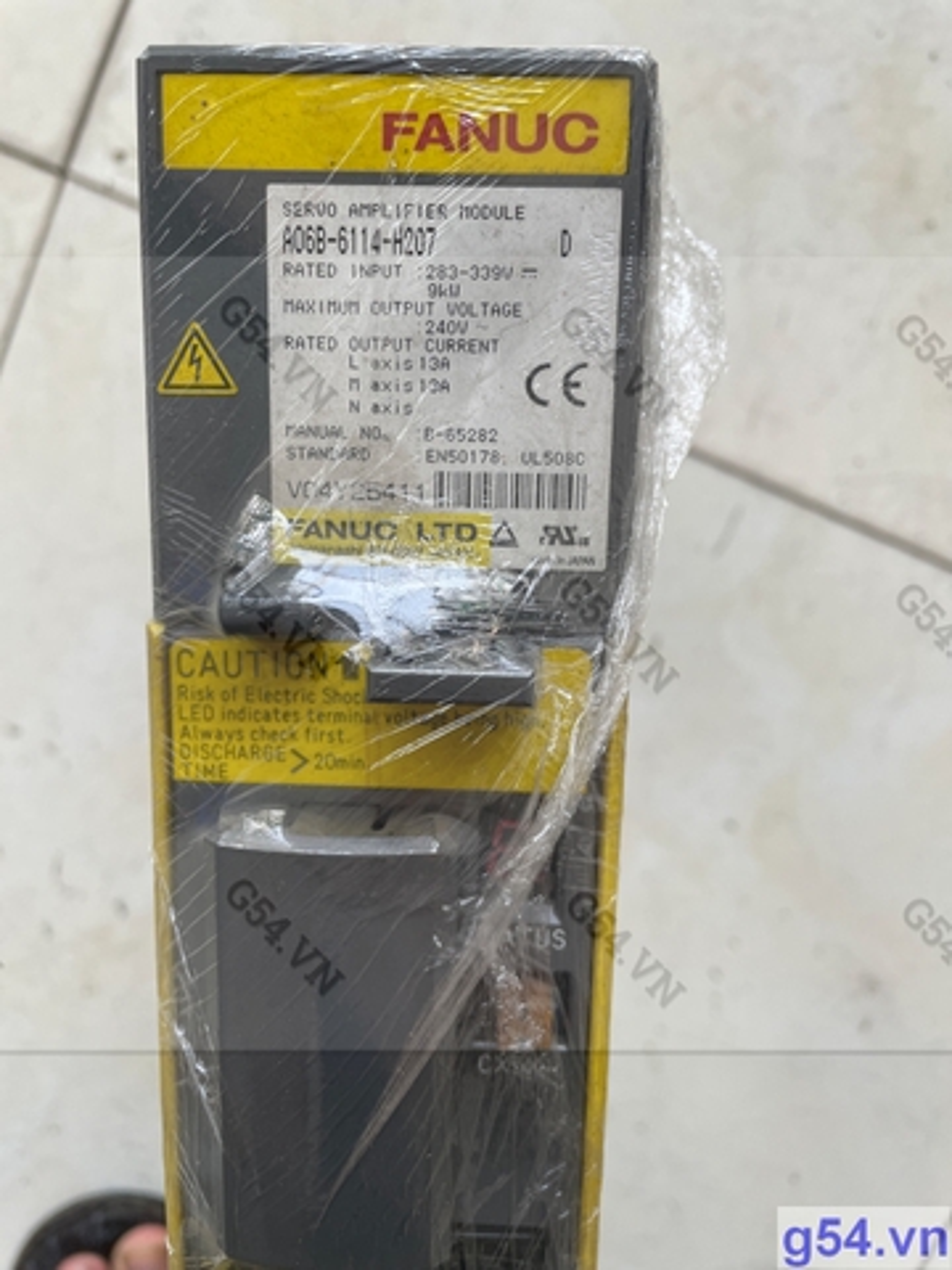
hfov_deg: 53.1
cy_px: 635
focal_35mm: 26
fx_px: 953
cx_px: 476
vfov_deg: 67.3
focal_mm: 4.2
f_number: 1.6
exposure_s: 1/121
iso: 40
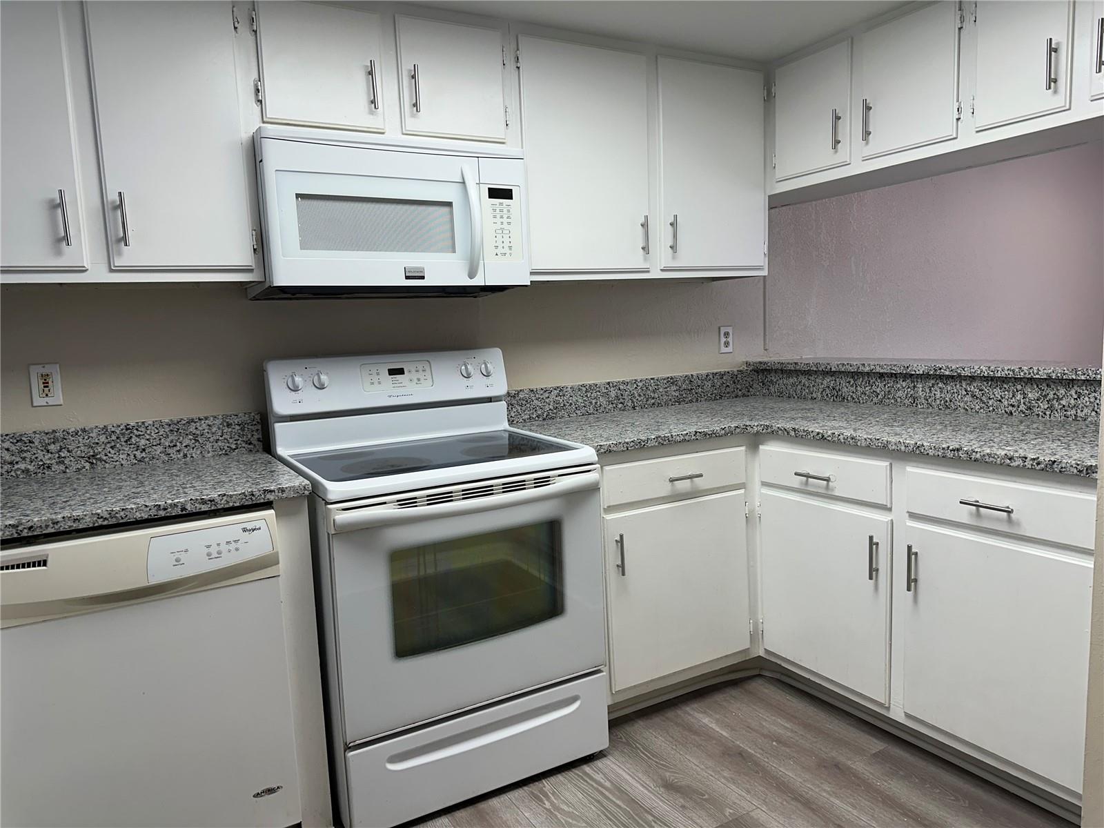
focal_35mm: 24
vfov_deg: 56.8
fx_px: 765
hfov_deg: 71.6
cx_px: 552
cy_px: 414
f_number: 1.78
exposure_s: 1/120
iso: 64
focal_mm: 6.86
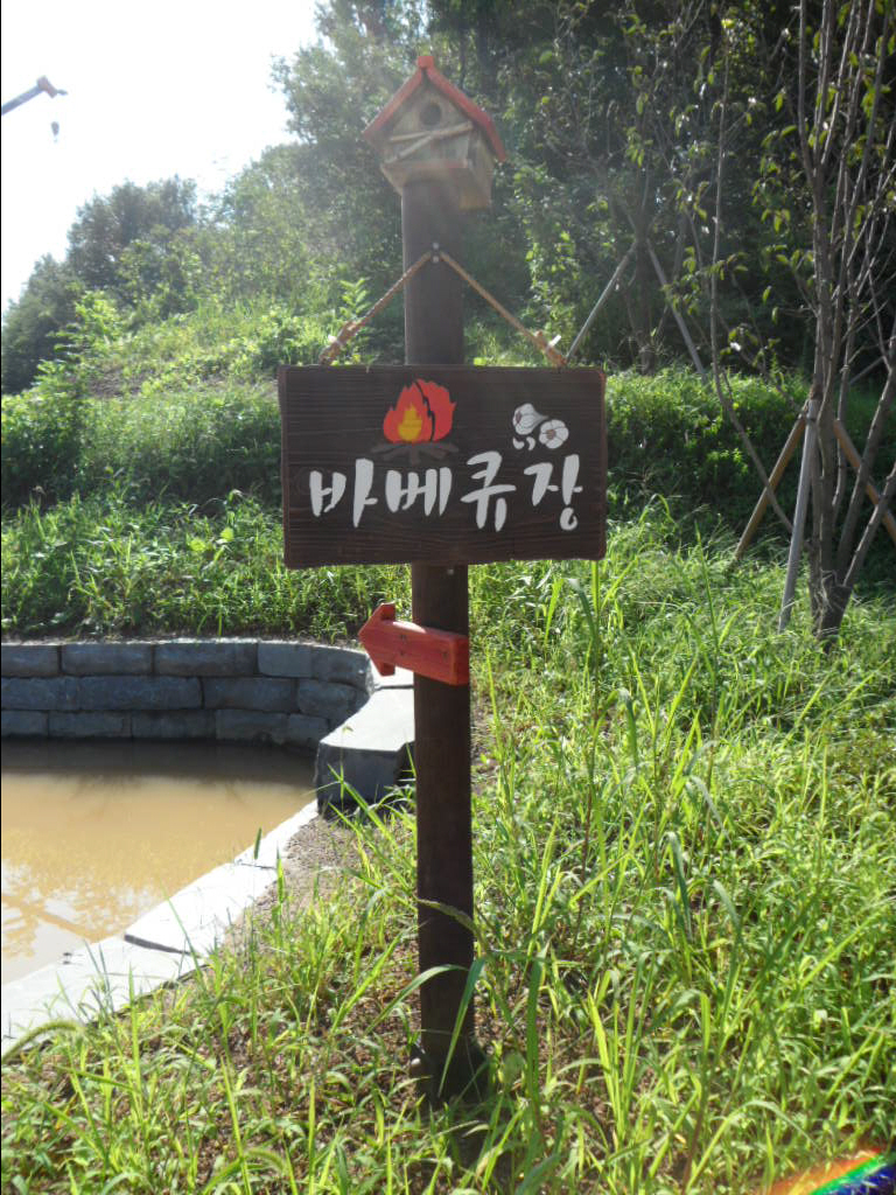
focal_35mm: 27
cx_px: 448
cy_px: 598
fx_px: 932
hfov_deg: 51.4
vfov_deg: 65.3
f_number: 3.5
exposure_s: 1/500
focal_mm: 4.9
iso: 80
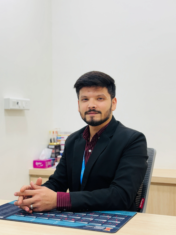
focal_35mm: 52
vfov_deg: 36.8
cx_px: 88
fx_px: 353
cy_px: 118
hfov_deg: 28.0
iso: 64
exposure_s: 1/50
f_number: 1.6
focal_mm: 5.96
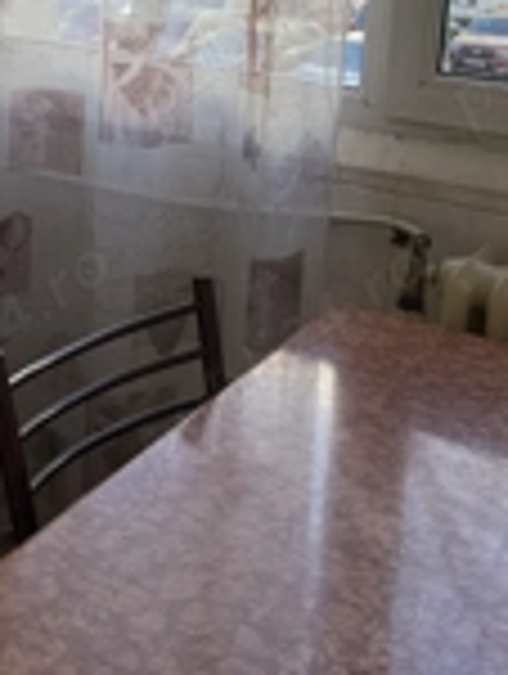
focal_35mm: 64
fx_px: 1249
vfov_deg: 29.2
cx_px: 121
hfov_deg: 22.8
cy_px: 86
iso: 100
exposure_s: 1/507
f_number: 1.78
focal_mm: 6.76
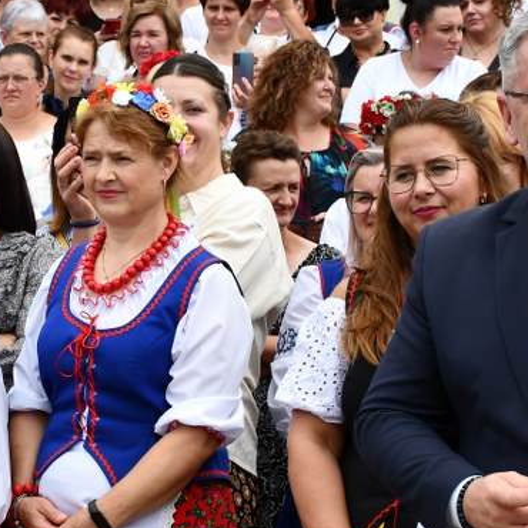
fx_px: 2312
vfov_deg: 13.0
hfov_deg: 13.0
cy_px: 302
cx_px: 94
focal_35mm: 134
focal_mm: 38
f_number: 8
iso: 200
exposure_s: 1/250
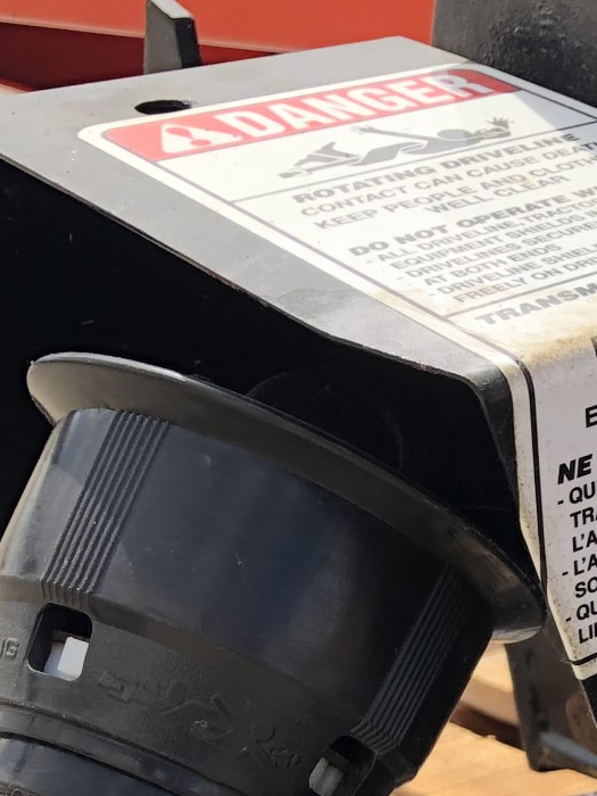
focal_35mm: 100
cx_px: 1142
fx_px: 2300
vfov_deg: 19.0
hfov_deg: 13.1
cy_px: 834
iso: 20
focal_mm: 3.99
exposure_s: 1/571
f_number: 1.8
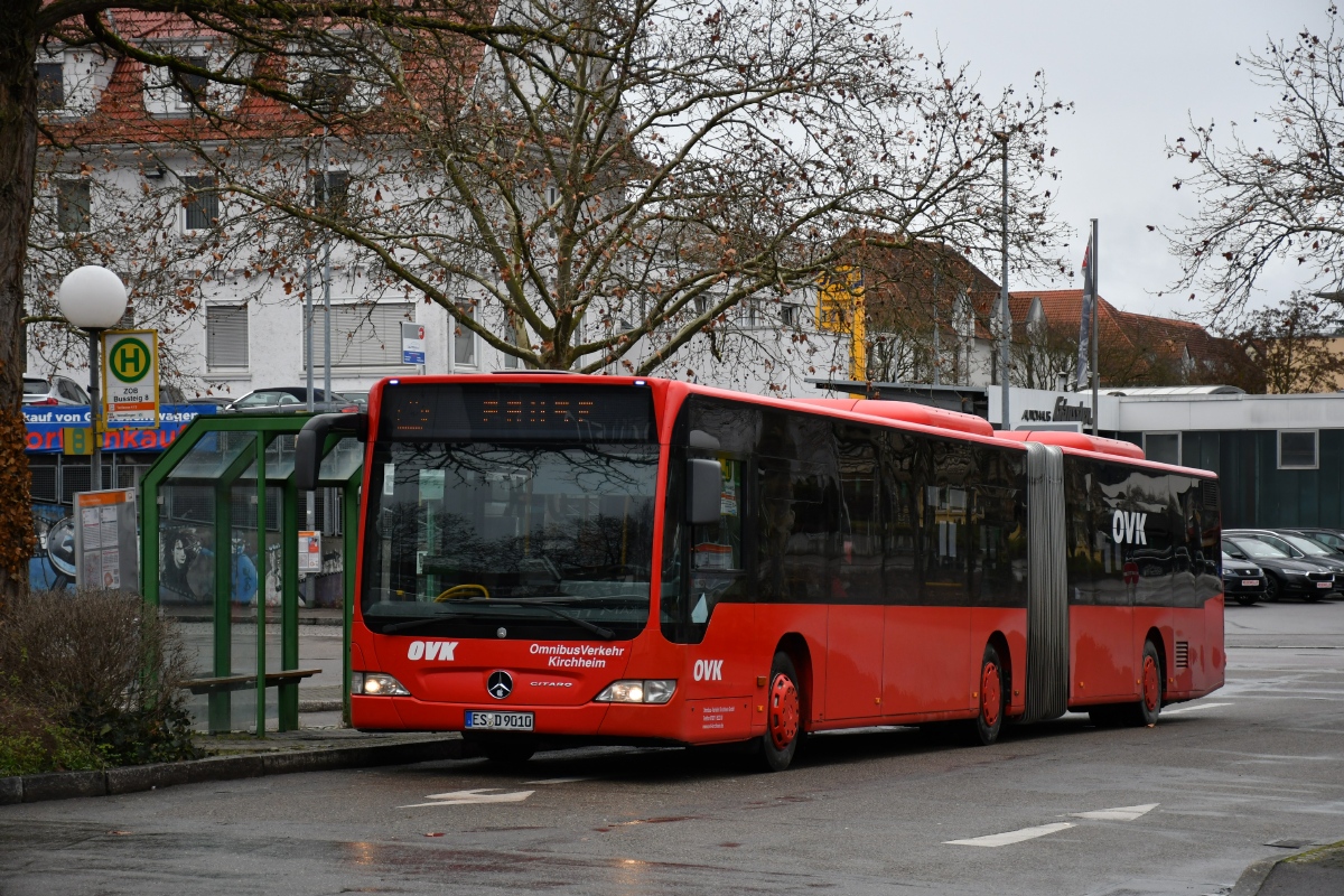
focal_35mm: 93
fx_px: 3472
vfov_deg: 14.7
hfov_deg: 21.9
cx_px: 672
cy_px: 448
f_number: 5
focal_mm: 62
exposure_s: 1/1000
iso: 500
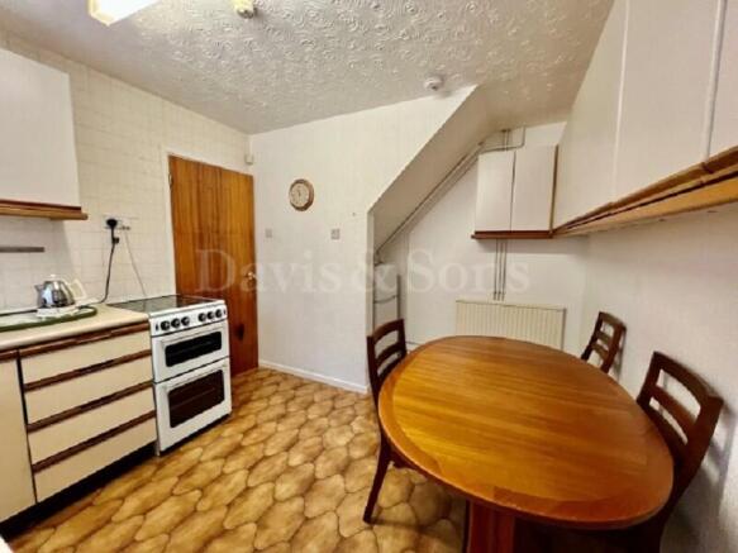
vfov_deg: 89.9
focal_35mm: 13
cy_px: 276
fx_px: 277
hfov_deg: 106.2
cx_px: 369
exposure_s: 1/50
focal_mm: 1.57
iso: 125
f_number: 1.8
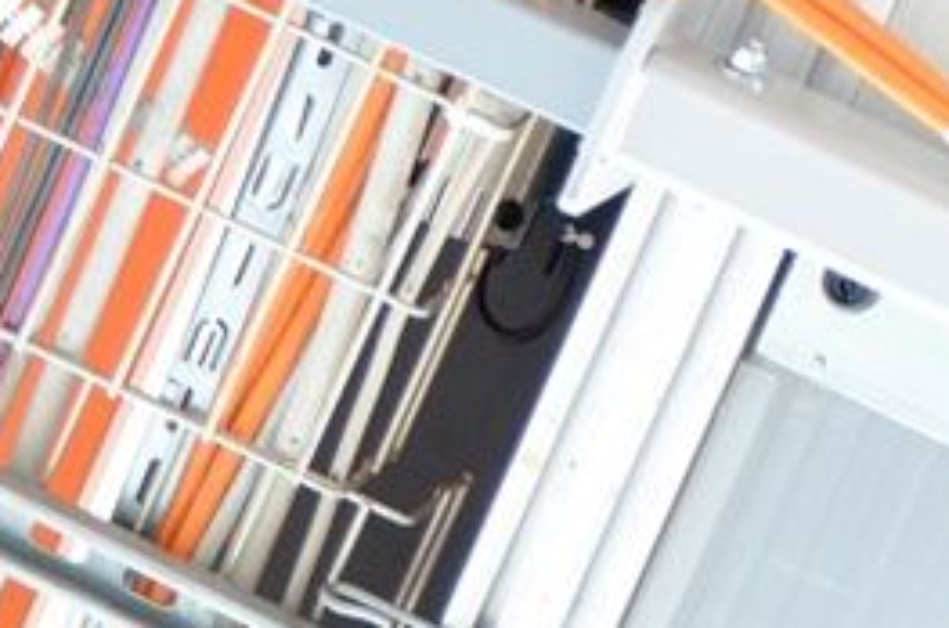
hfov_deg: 11.3
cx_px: 1952
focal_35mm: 164
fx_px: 4313
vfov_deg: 8.0
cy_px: -516
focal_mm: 24
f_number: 3.2
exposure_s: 1/25
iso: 640
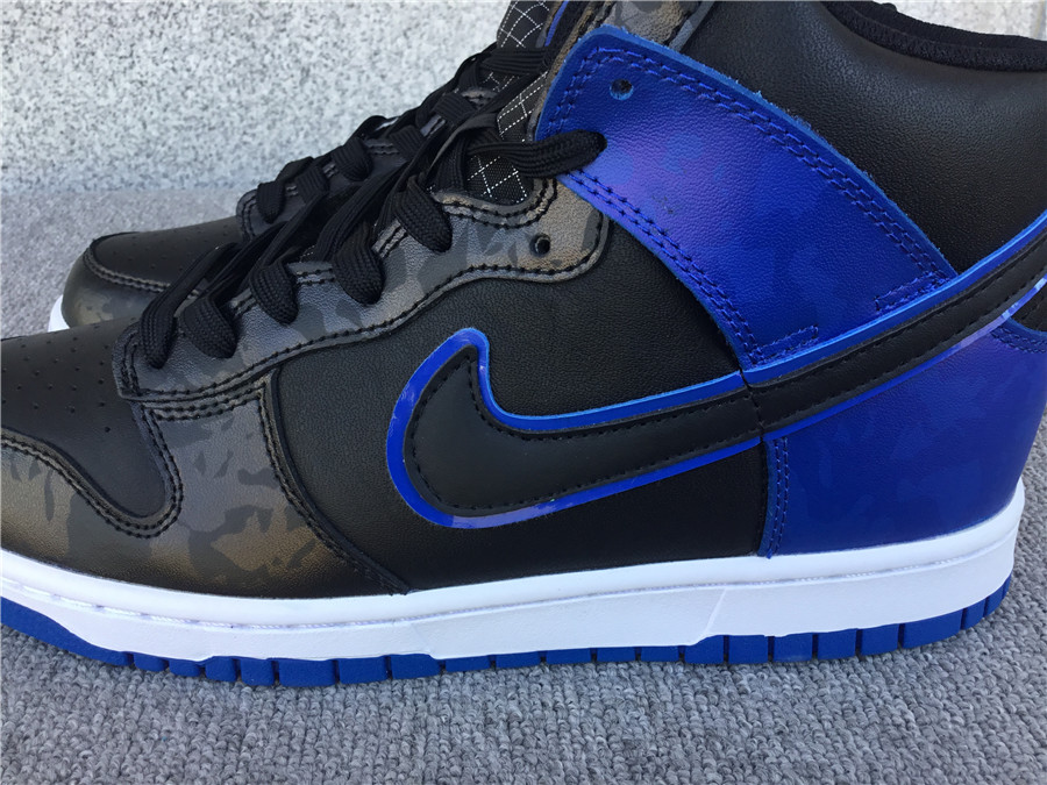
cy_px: 392
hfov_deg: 58.4
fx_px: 938
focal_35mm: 31
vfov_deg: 45.4
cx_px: 524
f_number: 2.4
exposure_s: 1/100
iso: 32
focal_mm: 3.3
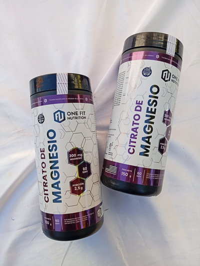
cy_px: 133
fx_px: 207
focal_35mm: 27
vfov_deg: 65.2
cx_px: 100
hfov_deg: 51.5
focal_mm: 3.98
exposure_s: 1/142
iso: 51
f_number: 1.8
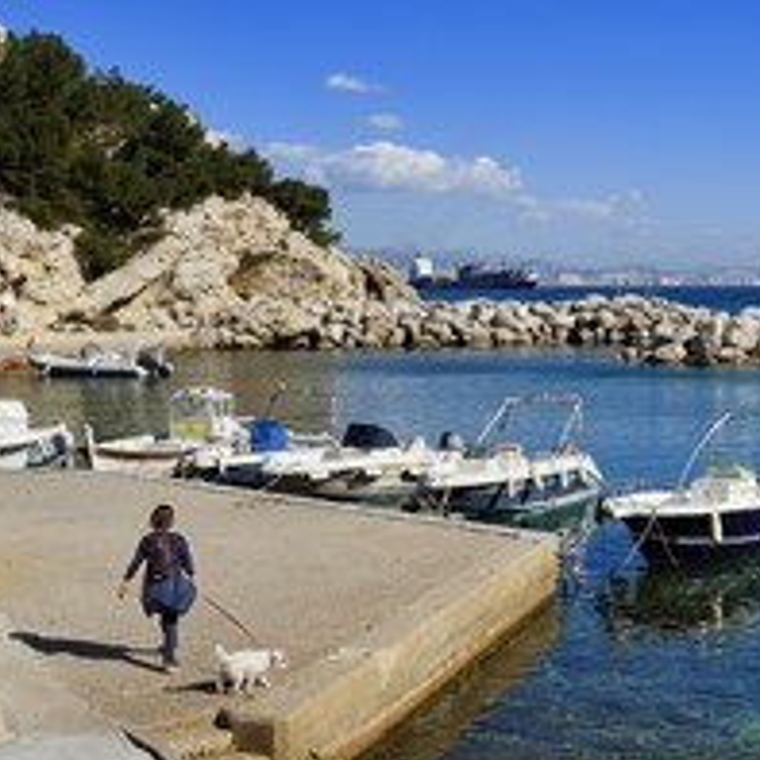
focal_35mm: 58
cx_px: 667
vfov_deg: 29.5
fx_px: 1441
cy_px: 417
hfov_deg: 28.5
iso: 200
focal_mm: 32
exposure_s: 1/250
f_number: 14
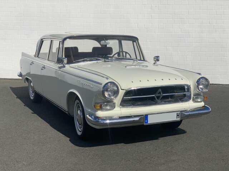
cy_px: 86
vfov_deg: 28.0
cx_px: 114
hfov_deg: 36.8
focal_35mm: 52
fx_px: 344
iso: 16
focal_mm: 6
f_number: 2.4
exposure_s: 1/3195
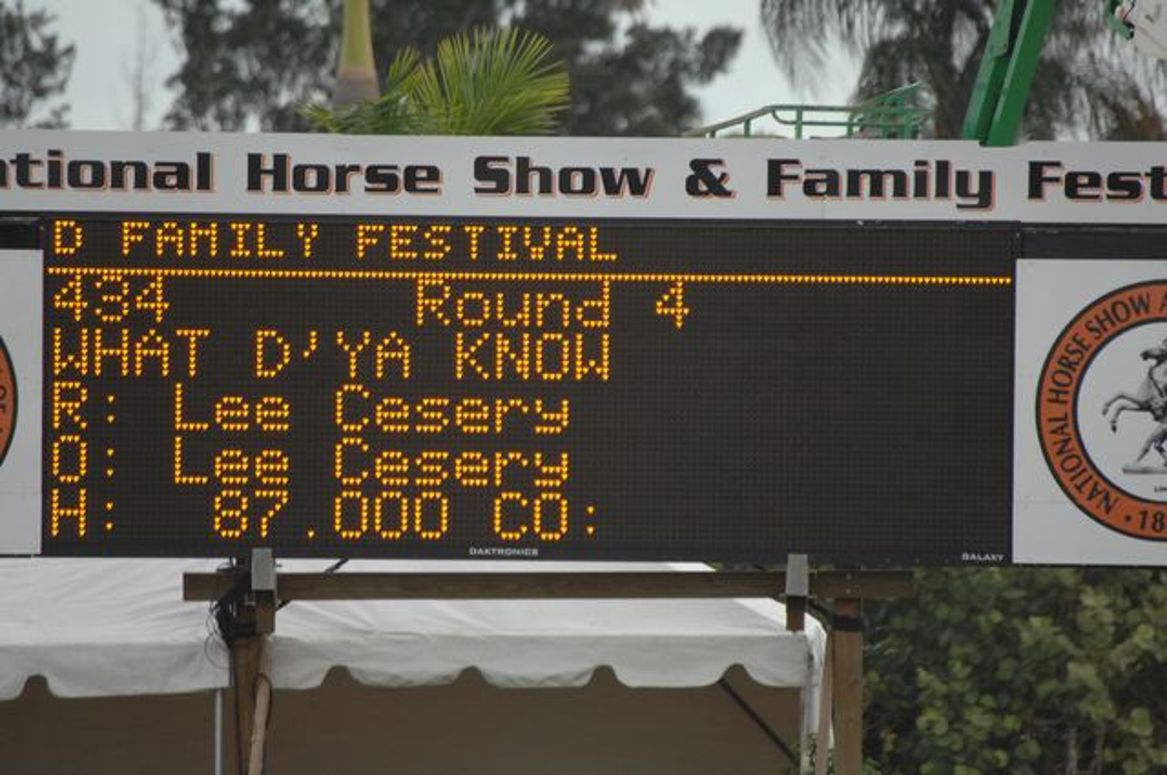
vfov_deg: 1.8
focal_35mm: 750
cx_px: 584
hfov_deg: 2.8
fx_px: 24281
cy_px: 388
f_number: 6.3
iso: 500
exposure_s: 1/500
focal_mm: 500
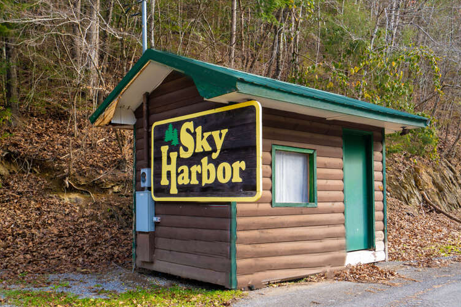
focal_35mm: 36
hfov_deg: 53.1
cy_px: 155
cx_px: 235
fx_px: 461
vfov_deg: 36.9
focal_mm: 35
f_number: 4
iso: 160
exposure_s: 1/160
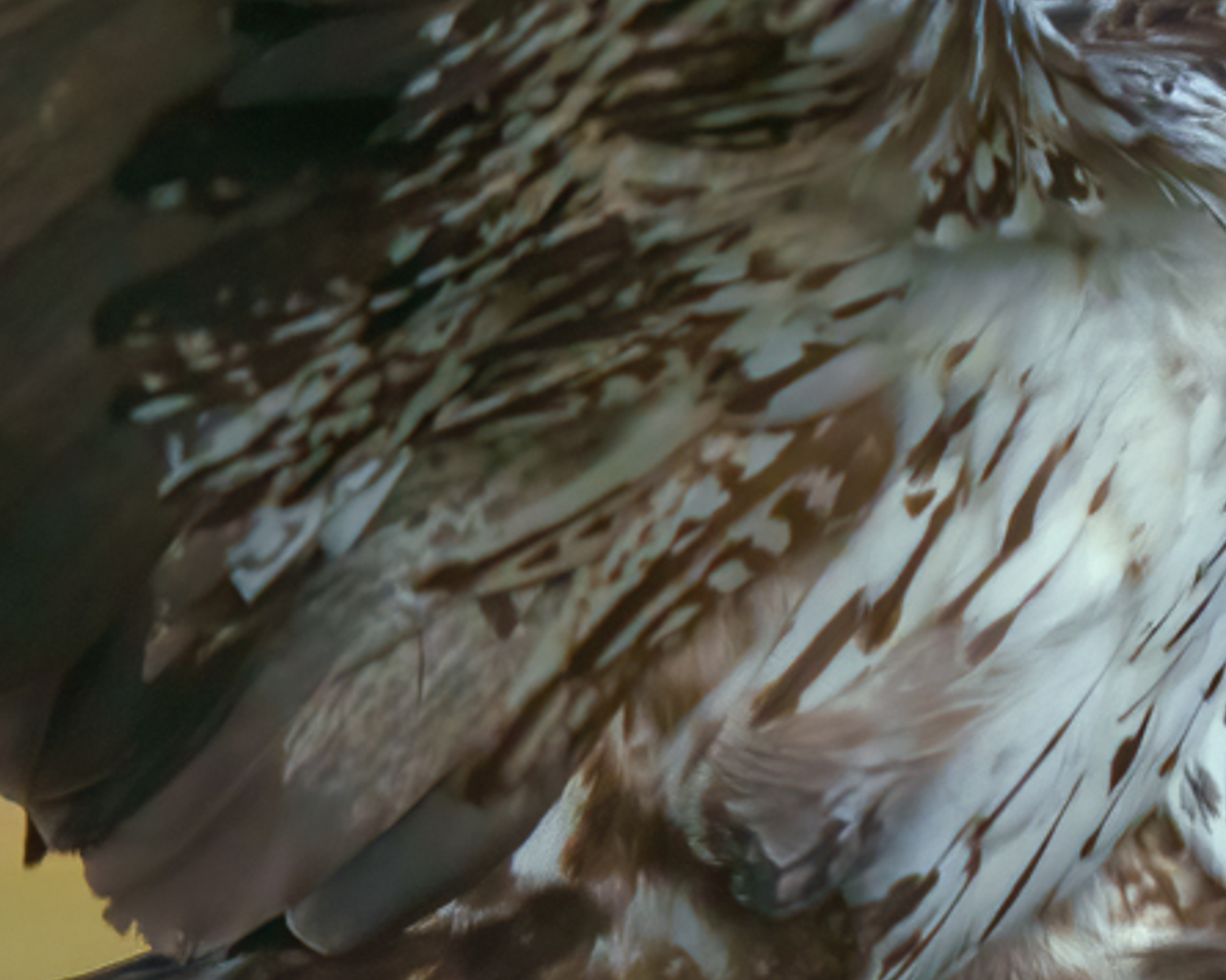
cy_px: 473
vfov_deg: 0.8
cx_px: 584
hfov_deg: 1.0
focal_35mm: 1965
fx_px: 71300
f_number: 6.3
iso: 1000
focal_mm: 388
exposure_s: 1/1000
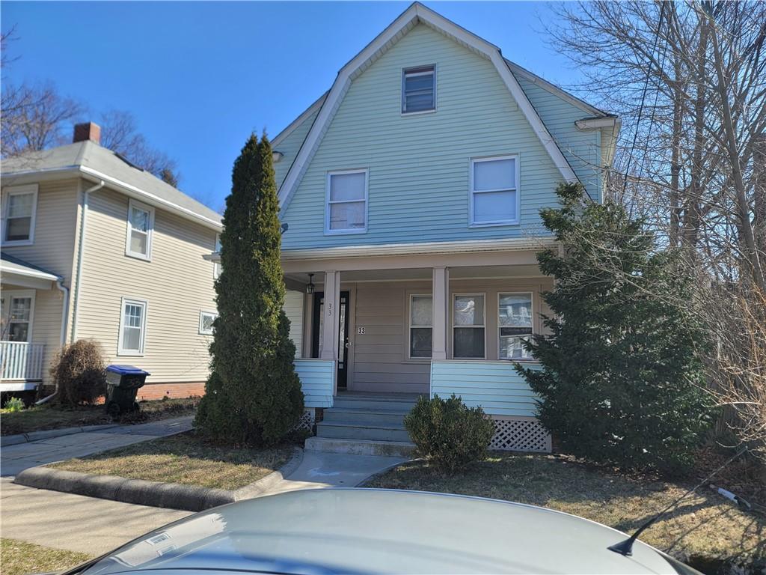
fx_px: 553
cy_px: 288
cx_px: 383
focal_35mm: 25
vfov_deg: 54.9
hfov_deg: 69.4
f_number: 1.8
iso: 20
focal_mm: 7
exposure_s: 1/614
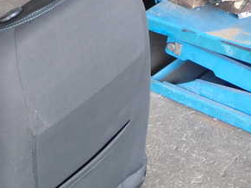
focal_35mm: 66
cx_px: 32
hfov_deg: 28.4
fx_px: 478
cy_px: 157
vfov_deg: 21.9
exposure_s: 1/60
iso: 160
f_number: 2.4
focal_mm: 5.79
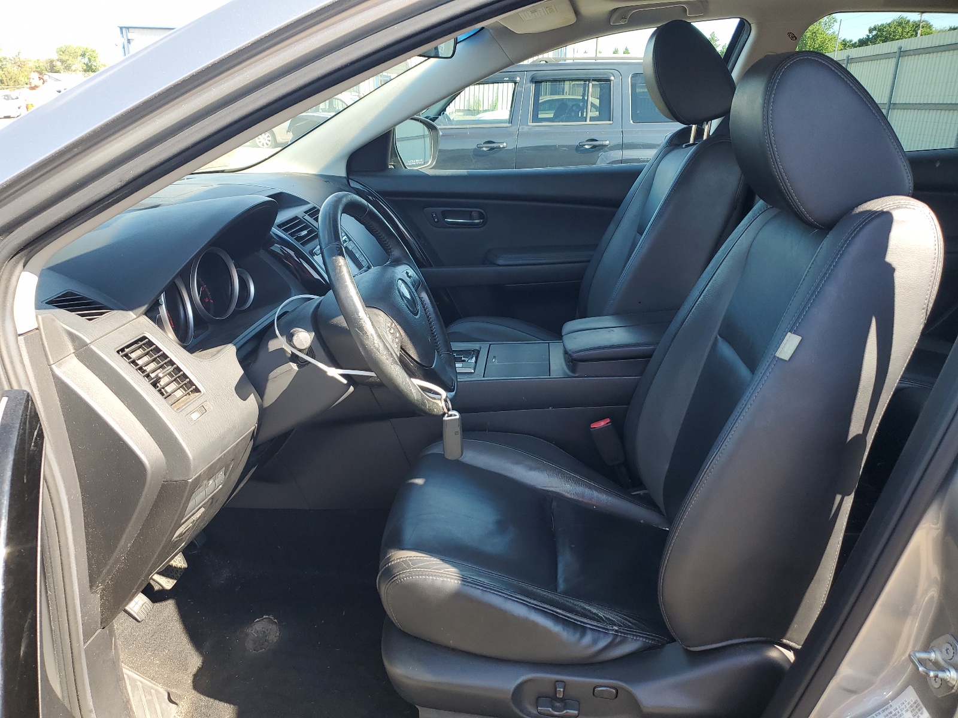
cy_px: 359
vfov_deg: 53.1
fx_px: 720
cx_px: 479
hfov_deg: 67.3
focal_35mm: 26
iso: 50
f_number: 1.5
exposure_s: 1/333
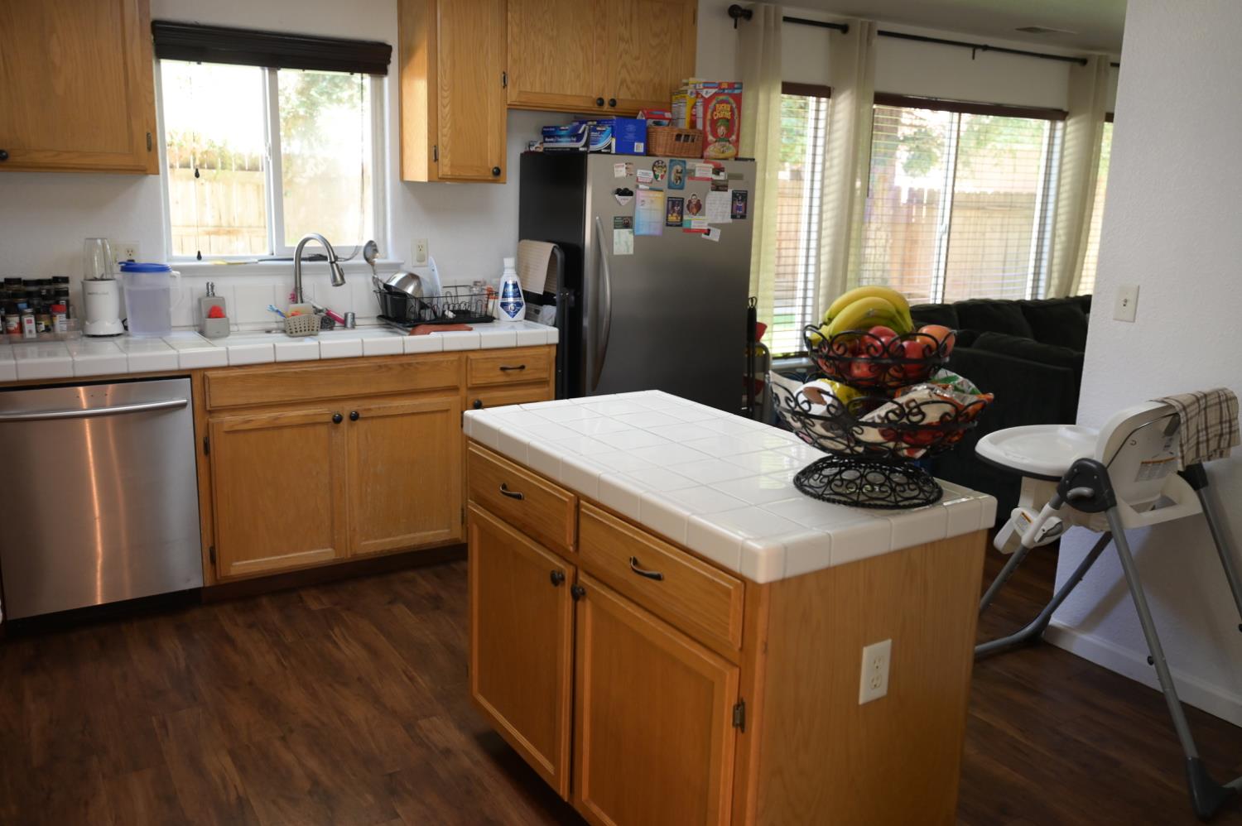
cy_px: 413
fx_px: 1034
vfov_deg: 43.6
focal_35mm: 30
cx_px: 621
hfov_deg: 62.0
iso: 2000
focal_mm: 30
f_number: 2.8
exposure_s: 1/200
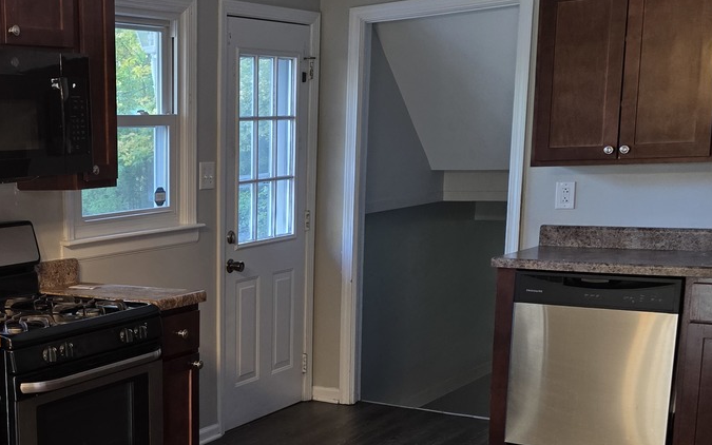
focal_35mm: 52
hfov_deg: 36.1
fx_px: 1009
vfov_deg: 24.6
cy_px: 340
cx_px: 47
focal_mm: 6.3
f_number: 1.7
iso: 200
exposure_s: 1/120
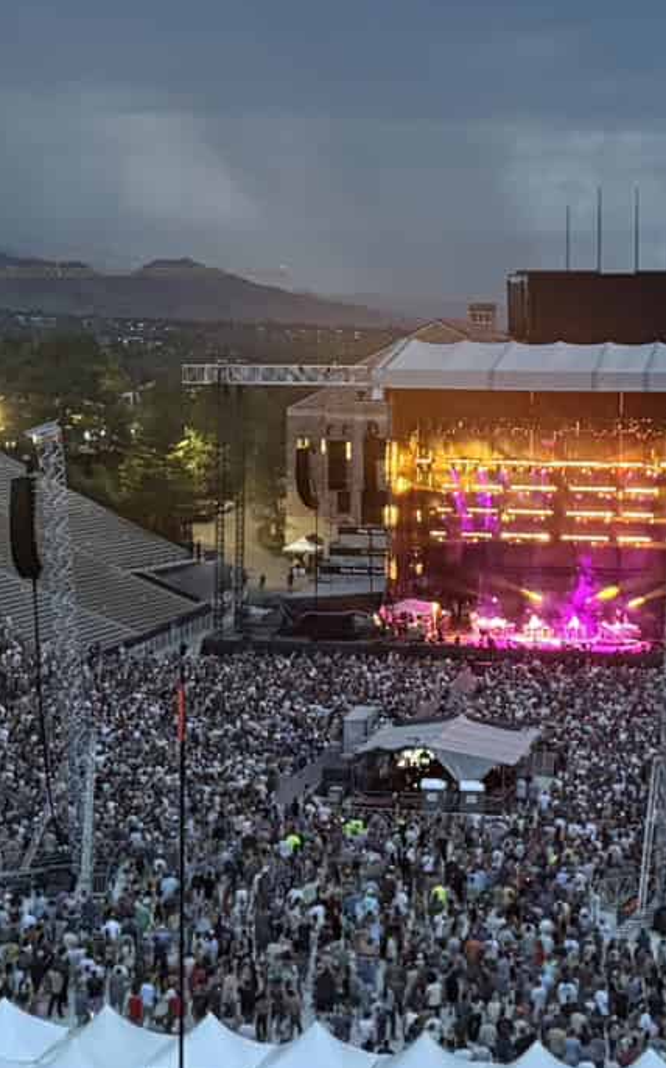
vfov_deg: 26.9
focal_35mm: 76
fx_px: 2210
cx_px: 367
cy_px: 318
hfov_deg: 17.1
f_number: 1.8
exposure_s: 1/33
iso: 1000
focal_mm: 6.8
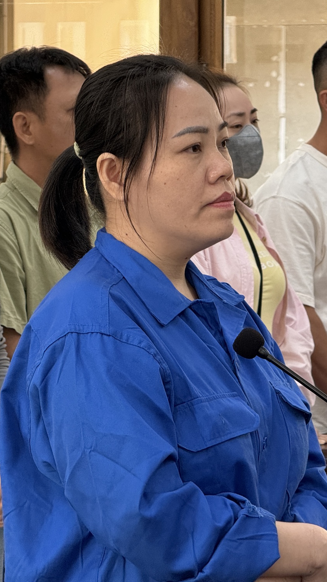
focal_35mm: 175
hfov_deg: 6.9
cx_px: 155
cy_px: 290
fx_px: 2698
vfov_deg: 12.3
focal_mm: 15.66
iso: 200
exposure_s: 1/86
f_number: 2.8
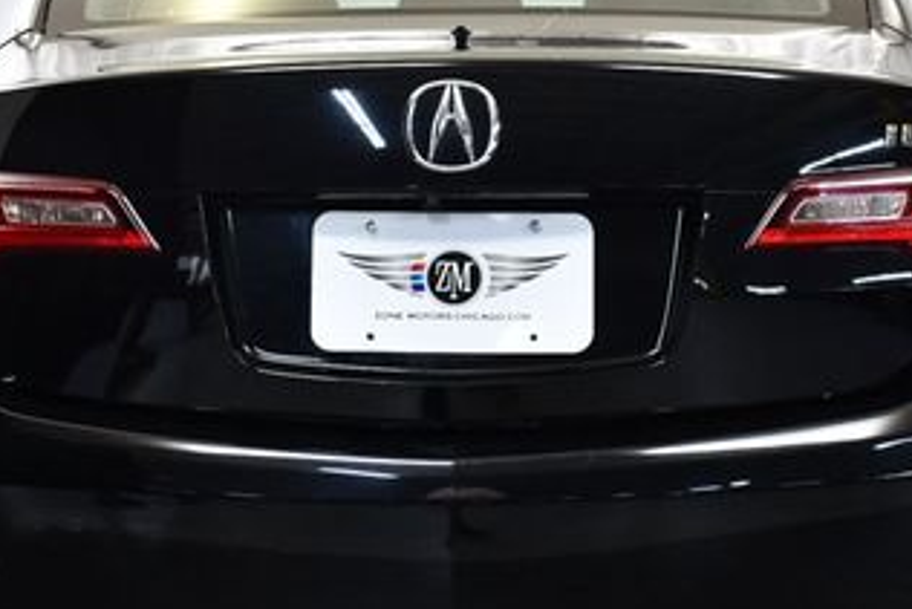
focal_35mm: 73
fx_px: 1850
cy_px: 274
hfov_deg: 27.7
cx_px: 450
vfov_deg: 18.7
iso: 1100
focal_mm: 18
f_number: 3.5
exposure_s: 1/125
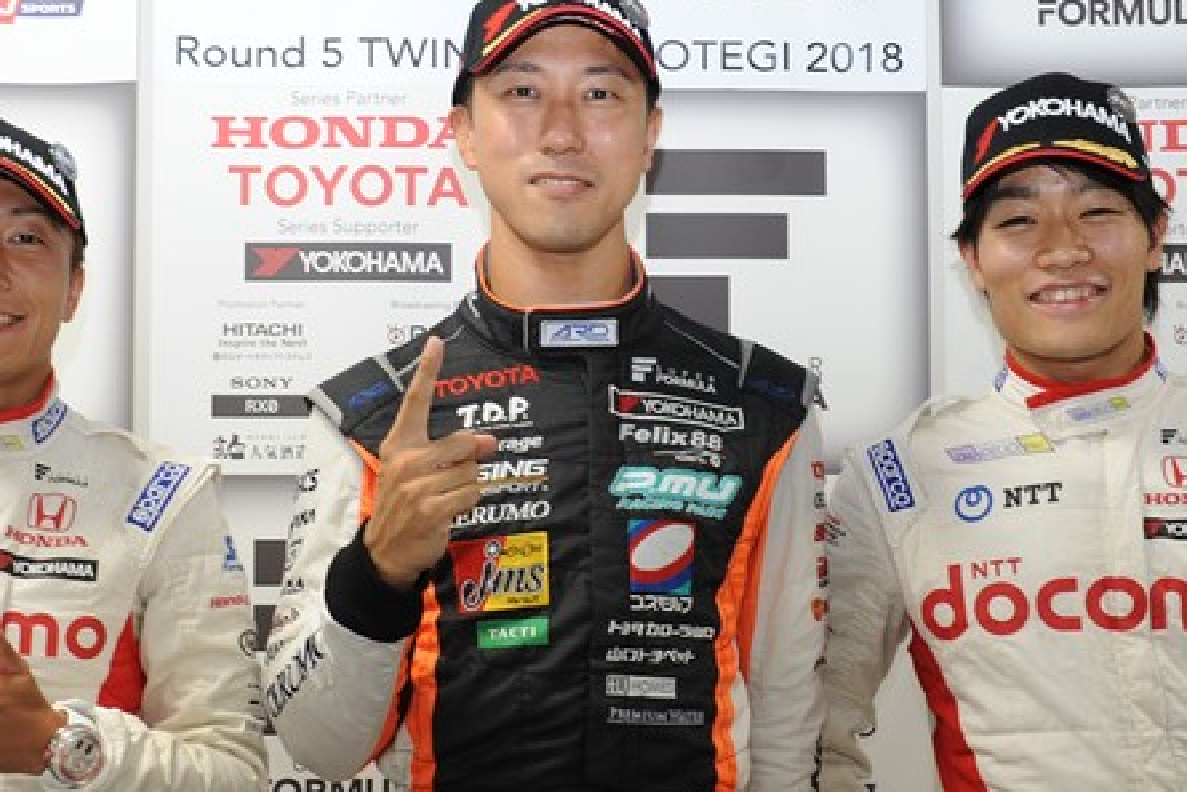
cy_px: 440
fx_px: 1814
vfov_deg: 24.6
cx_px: 555
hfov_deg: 36.2
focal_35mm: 55
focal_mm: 34
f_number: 6.7
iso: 800
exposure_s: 1/60
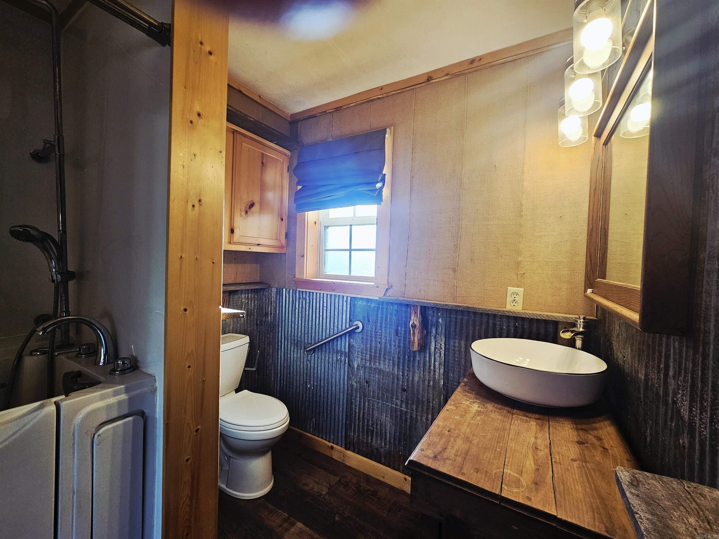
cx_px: 360
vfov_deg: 89.9
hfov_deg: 106.2
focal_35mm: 13
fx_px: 270
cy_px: 270
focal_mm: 2.2
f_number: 2.2
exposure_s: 1/60.2
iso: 80
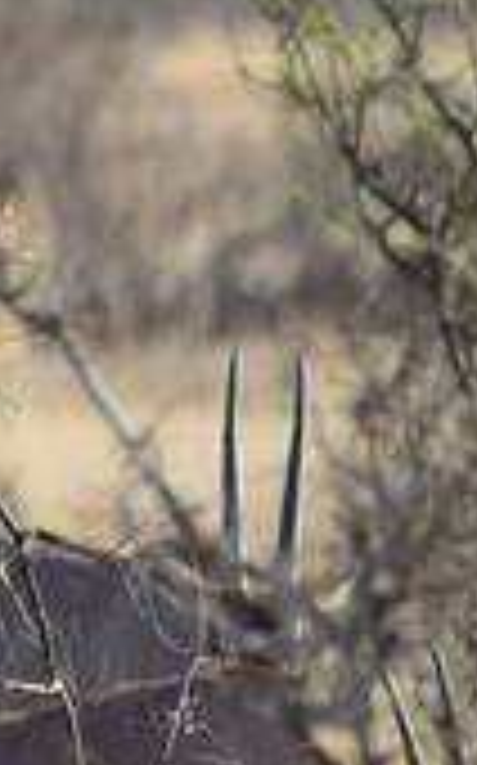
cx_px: -878
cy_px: 452
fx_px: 43233
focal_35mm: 2075
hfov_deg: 0.6
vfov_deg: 1.0
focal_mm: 330
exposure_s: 1/400
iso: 200
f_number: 5.3
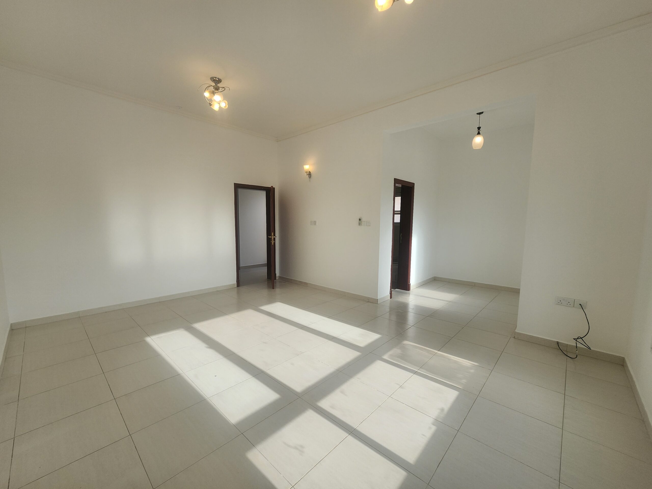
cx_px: 326
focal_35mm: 13
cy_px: 244
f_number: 2.2
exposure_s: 1/283
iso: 50
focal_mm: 2.2
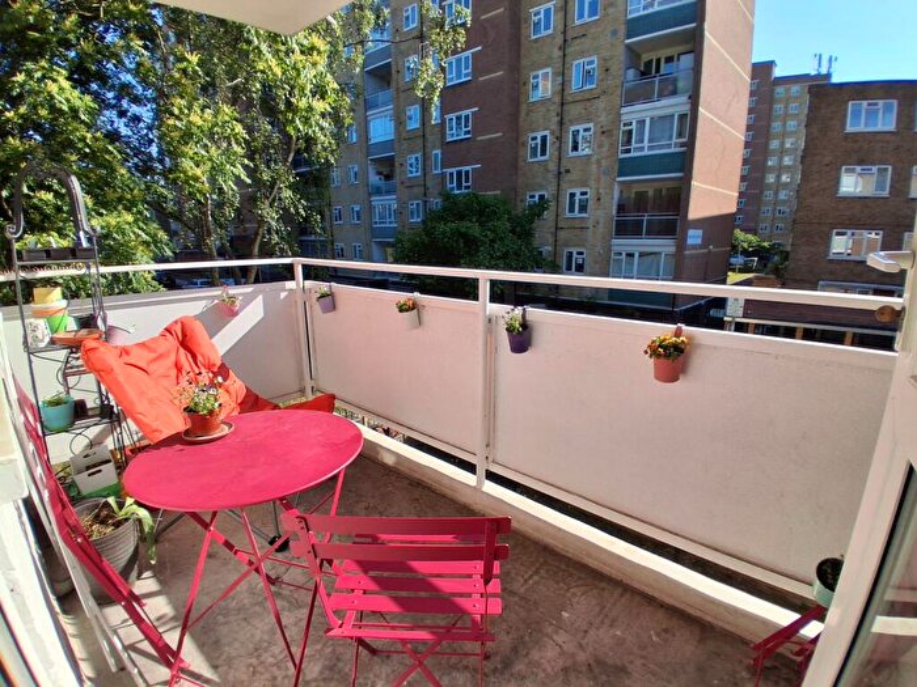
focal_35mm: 17
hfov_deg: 91.0
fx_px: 450
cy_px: 344
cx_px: 458
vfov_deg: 74.7
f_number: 2.2
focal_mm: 1.4
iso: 50
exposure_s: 1/1464
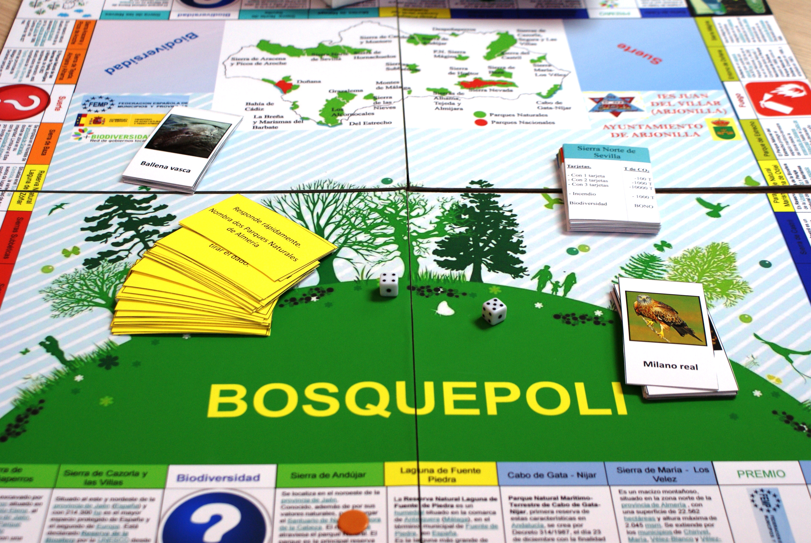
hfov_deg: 37.8
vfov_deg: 25.8
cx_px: 406
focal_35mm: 52
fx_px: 1184
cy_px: 272
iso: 320
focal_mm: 35
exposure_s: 1/60
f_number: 5.6
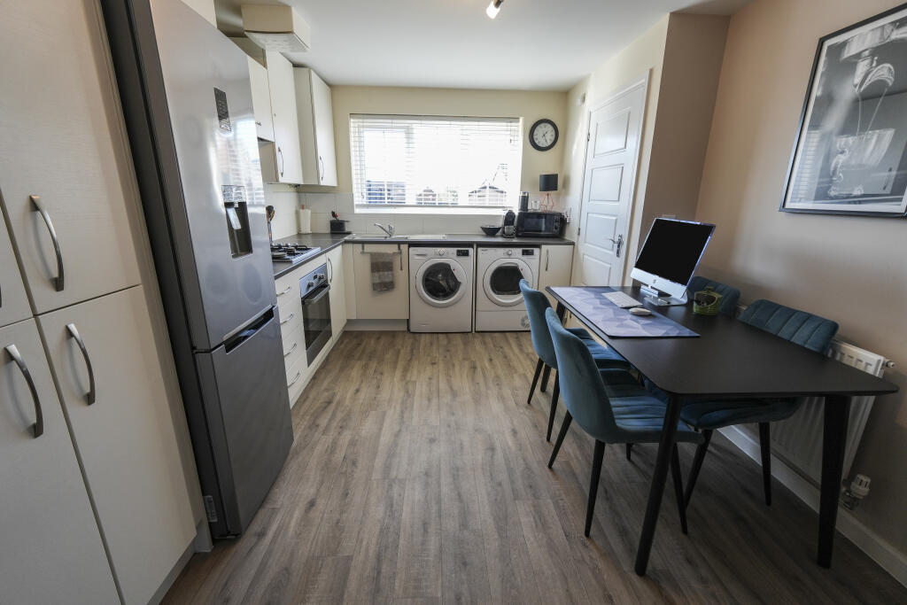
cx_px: 454
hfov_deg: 100.4
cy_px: 302
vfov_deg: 77.3
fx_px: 378
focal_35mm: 15
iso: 200
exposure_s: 1/60
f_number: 4
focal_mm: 10
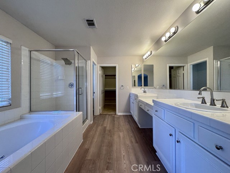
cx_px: 115
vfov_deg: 85.7
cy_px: 86
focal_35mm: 14
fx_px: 93
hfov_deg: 102.1
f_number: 2.2
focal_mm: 2.22
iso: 100
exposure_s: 1/120
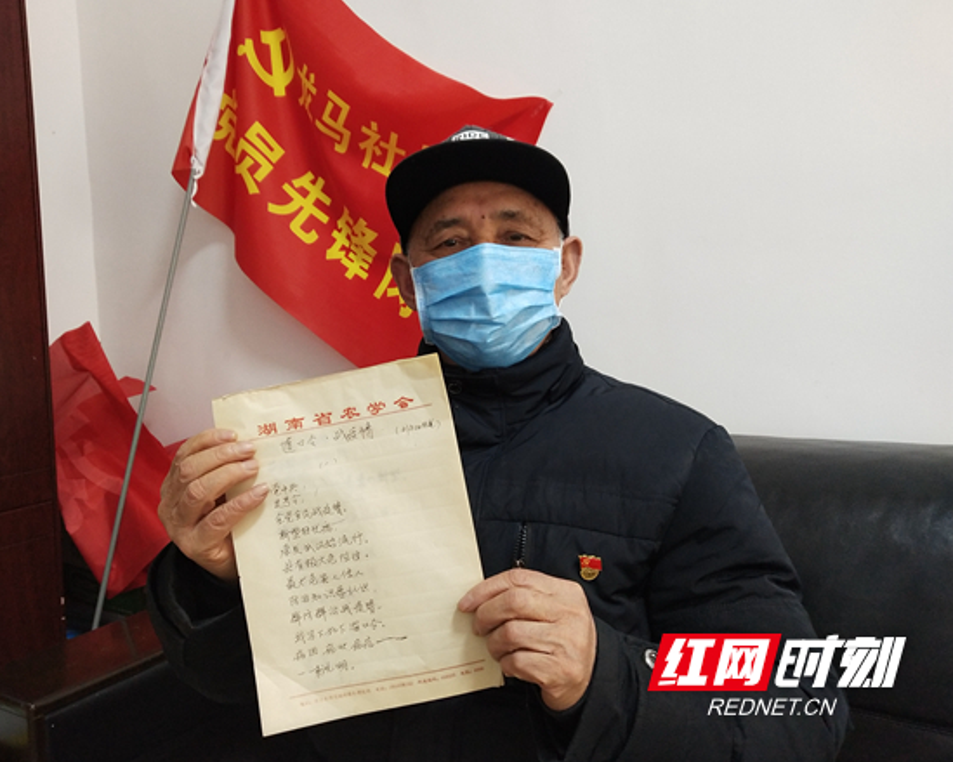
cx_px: 434
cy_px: 377
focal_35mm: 32
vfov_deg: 45.8
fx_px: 902
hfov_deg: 55.6
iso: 696
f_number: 1.8
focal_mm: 3.95
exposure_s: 1/33.3
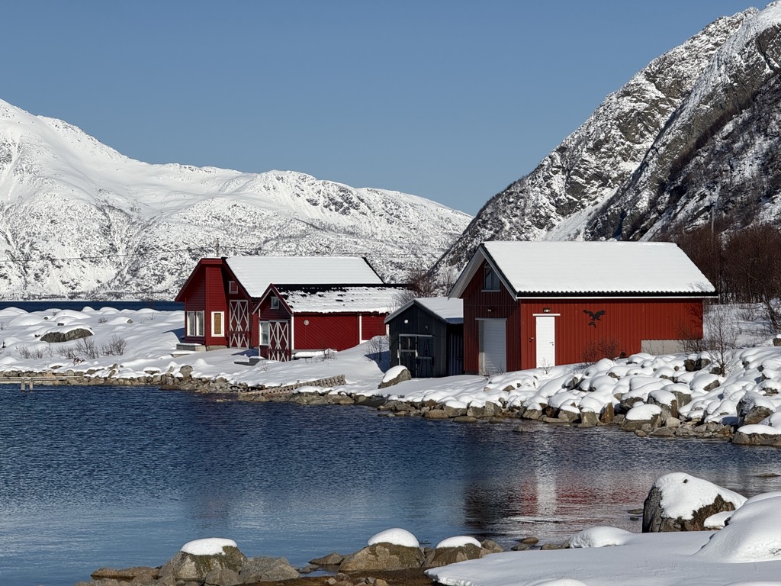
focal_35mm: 120
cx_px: 390
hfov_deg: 16.4
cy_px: 293
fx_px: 2707
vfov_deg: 12.3
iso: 32
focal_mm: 15.66
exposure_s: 1/3195
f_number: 2.8
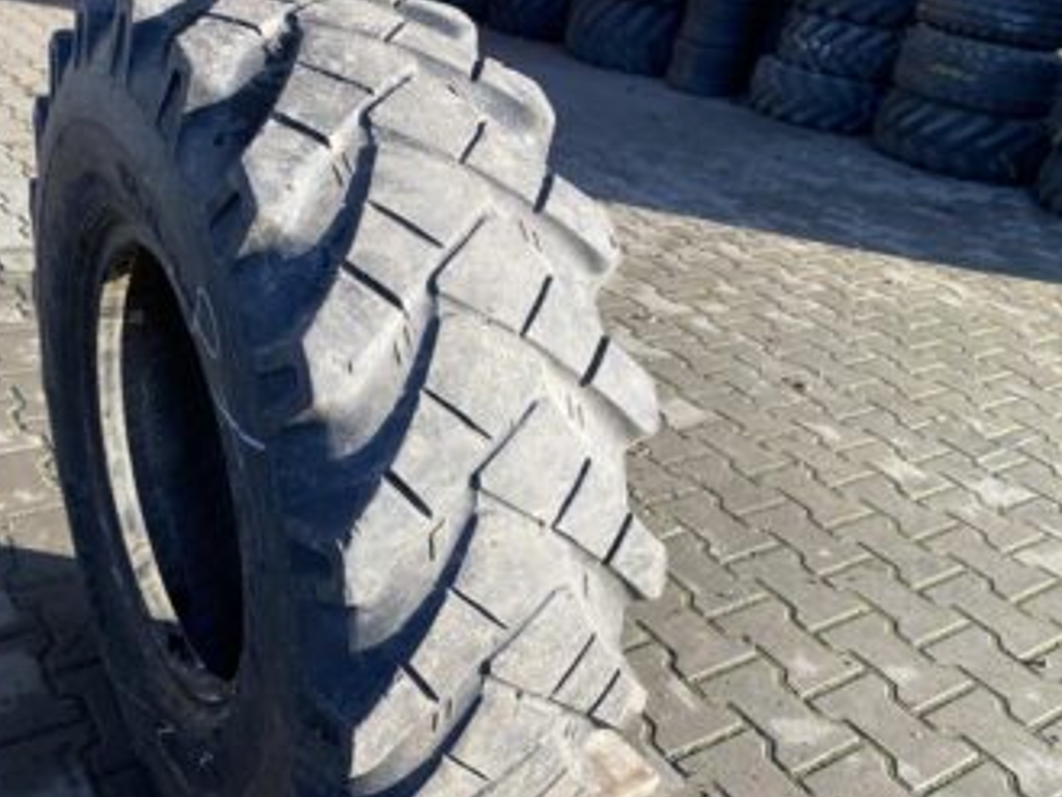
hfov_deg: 53.3
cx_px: 391
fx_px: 1043
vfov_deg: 41.8
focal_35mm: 34
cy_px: 440
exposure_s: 1/554
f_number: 1.8
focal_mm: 4.25
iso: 32
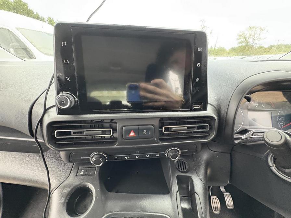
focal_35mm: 14
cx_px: 146
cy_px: 109
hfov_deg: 102.1
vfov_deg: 85.7
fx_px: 118
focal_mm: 2.22
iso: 640
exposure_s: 1/60
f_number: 2.2
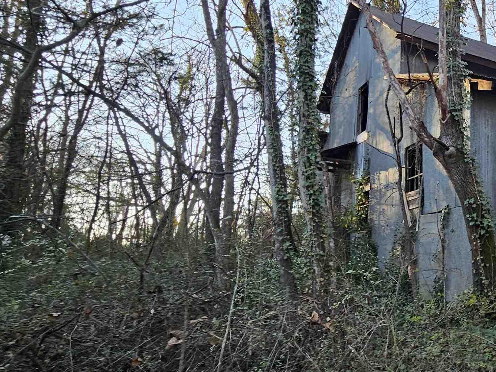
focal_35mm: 29
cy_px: 182
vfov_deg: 48.2
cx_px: 480
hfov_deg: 51.3
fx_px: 416
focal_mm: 2.2
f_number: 2.2
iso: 50
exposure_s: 1/120
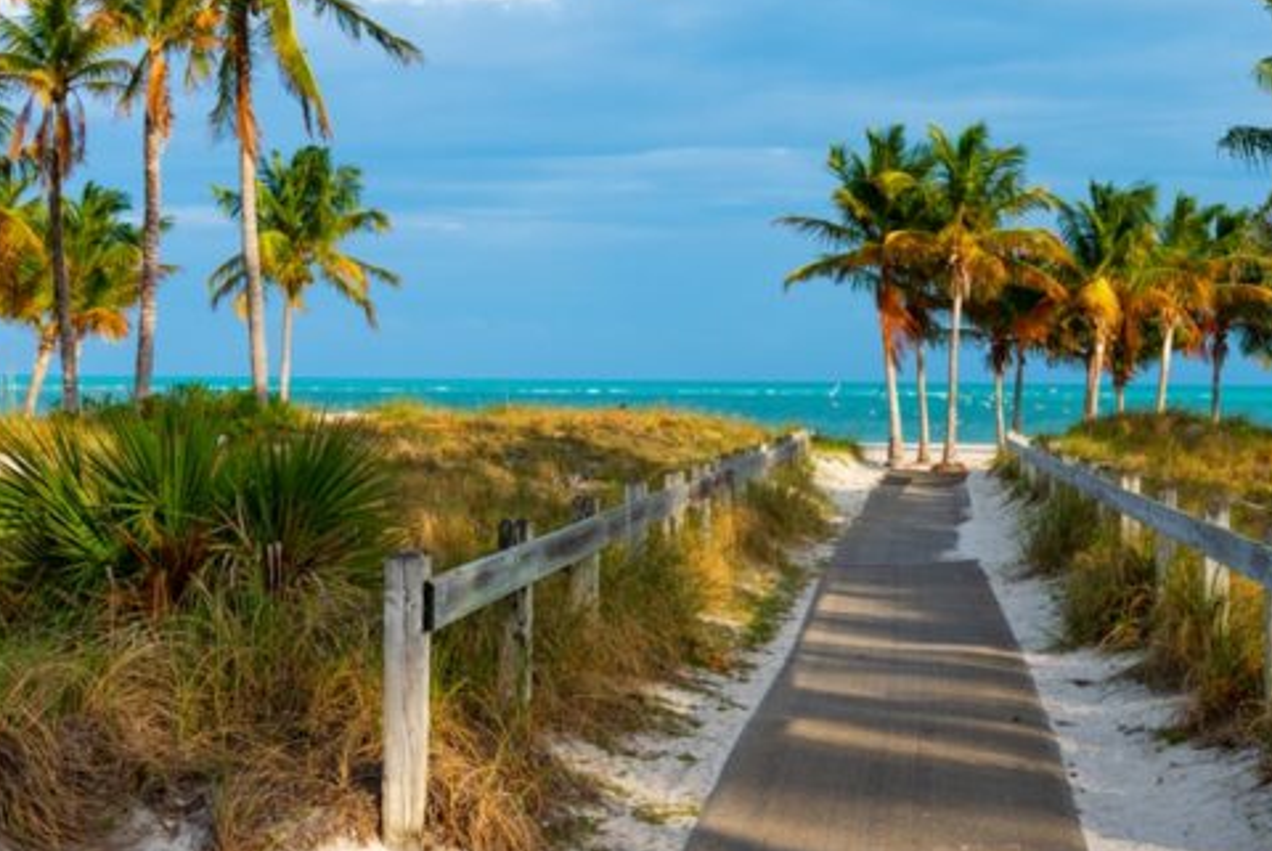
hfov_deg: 30.9
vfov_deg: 21.2
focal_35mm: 64
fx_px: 2263
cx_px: 933
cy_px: 309
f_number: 6.3
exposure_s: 1/200
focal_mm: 40
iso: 64
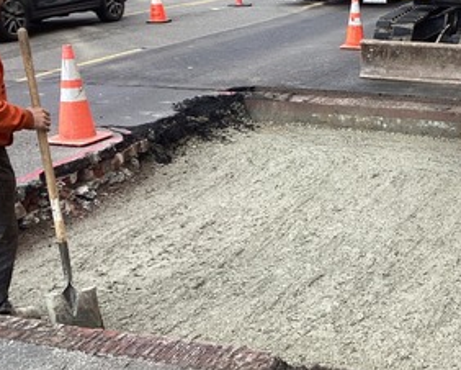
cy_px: 203
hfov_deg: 30.5
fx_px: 819
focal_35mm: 60
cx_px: 379
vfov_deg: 25.4
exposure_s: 1/120
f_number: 2.4
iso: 25
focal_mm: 3.3
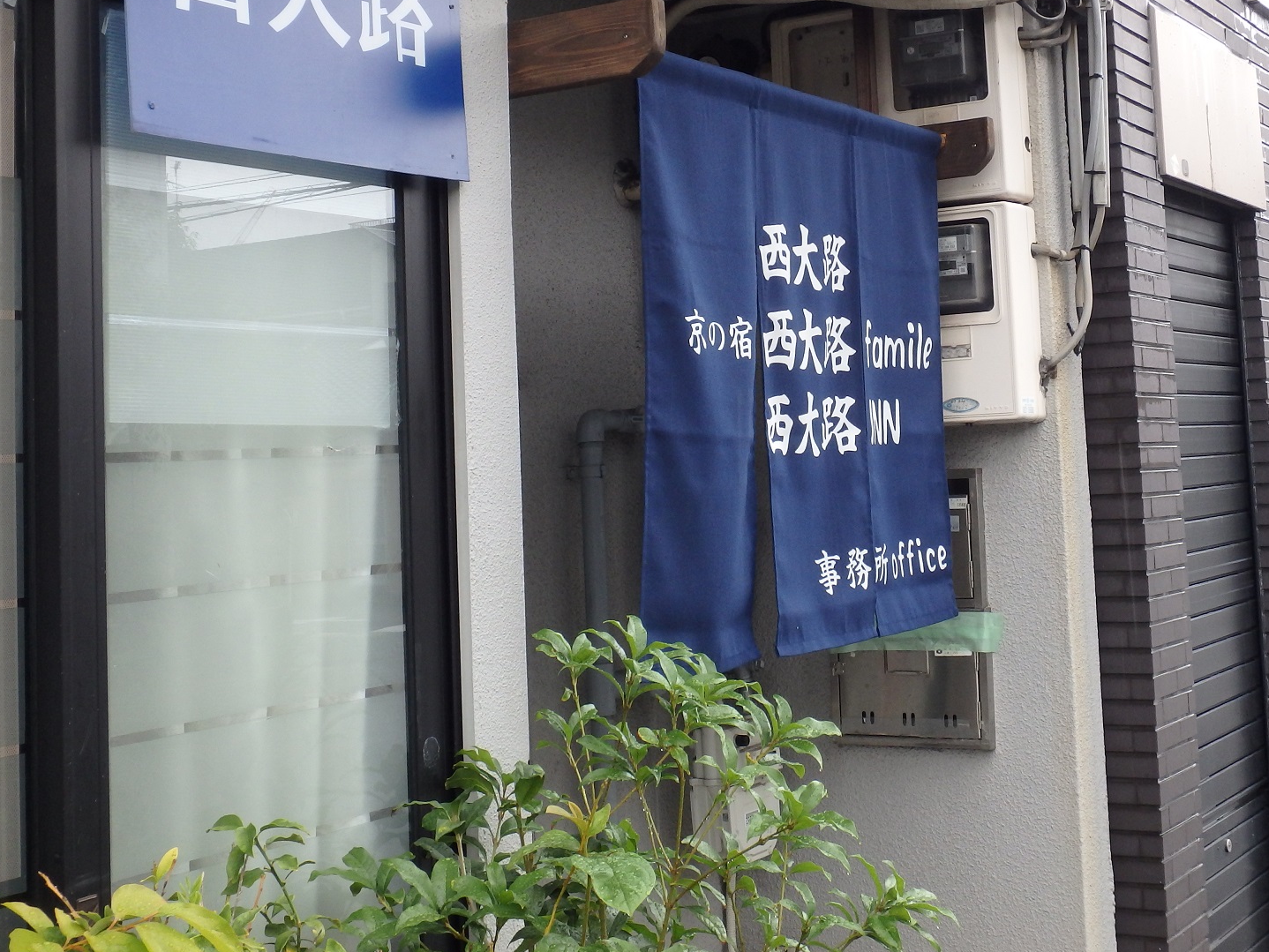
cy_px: 371
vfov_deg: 29.0
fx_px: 1833
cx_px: 749
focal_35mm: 50
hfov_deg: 38.1
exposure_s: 1/60
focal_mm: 6.9
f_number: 5.1
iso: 200
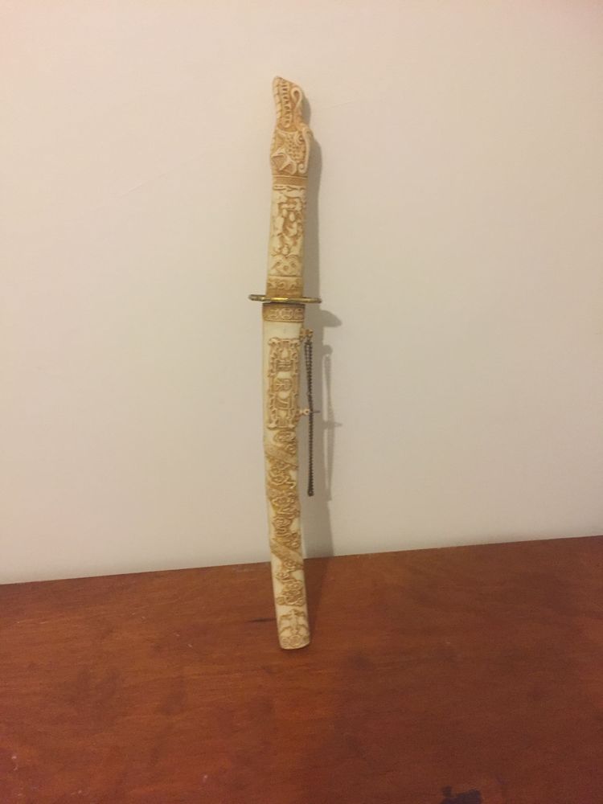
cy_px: 402
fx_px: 674
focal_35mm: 29
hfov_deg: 48.2
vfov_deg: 61.7
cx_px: 302
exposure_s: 1/20
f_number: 2.2
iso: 250
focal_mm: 4.15
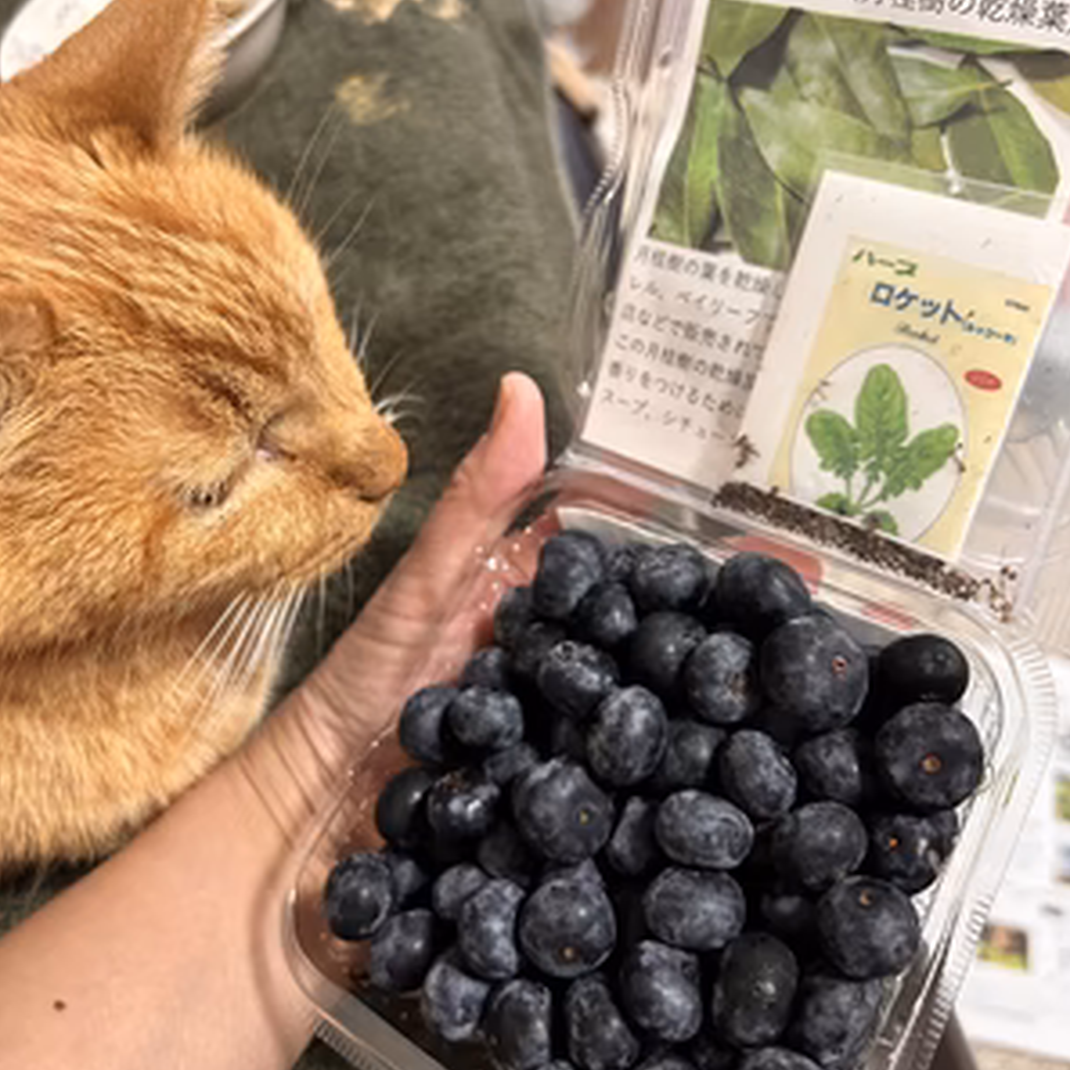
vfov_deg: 52.3
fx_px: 1084
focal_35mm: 31
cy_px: 458
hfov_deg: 52.5
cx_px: 537
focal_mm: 5.7
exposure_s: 1/50
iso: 320
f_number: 1.5
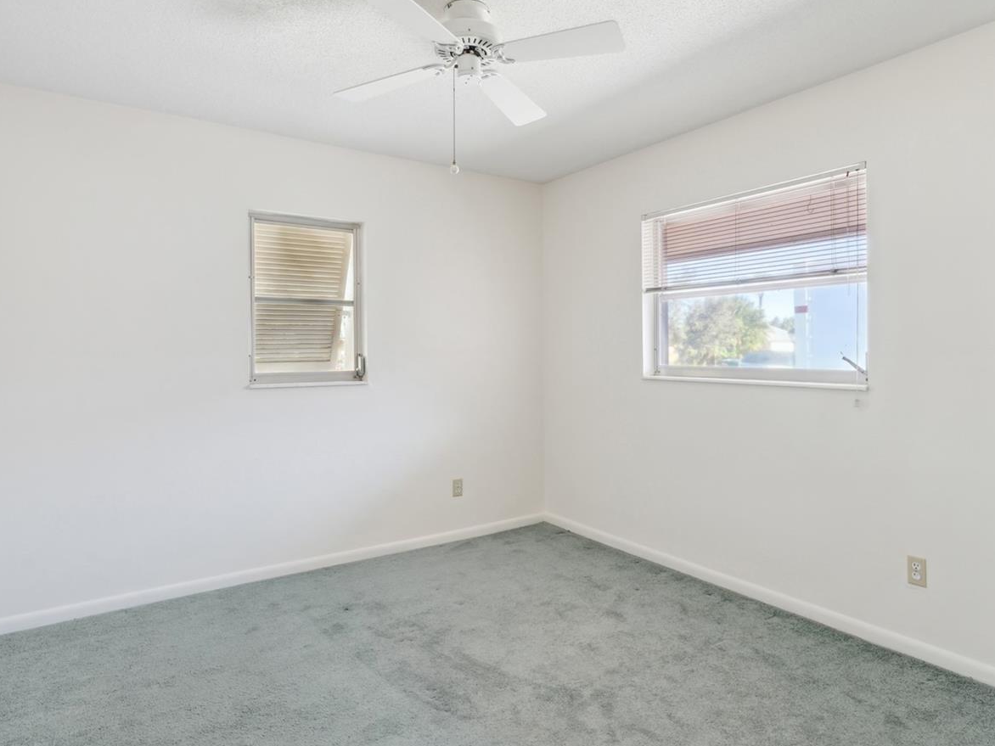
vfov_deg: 63.4
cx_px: 545
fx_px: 604
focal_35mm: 21
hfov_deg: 78.8
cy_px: 349
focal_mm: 16
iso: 200
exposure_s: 1/4
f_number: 9
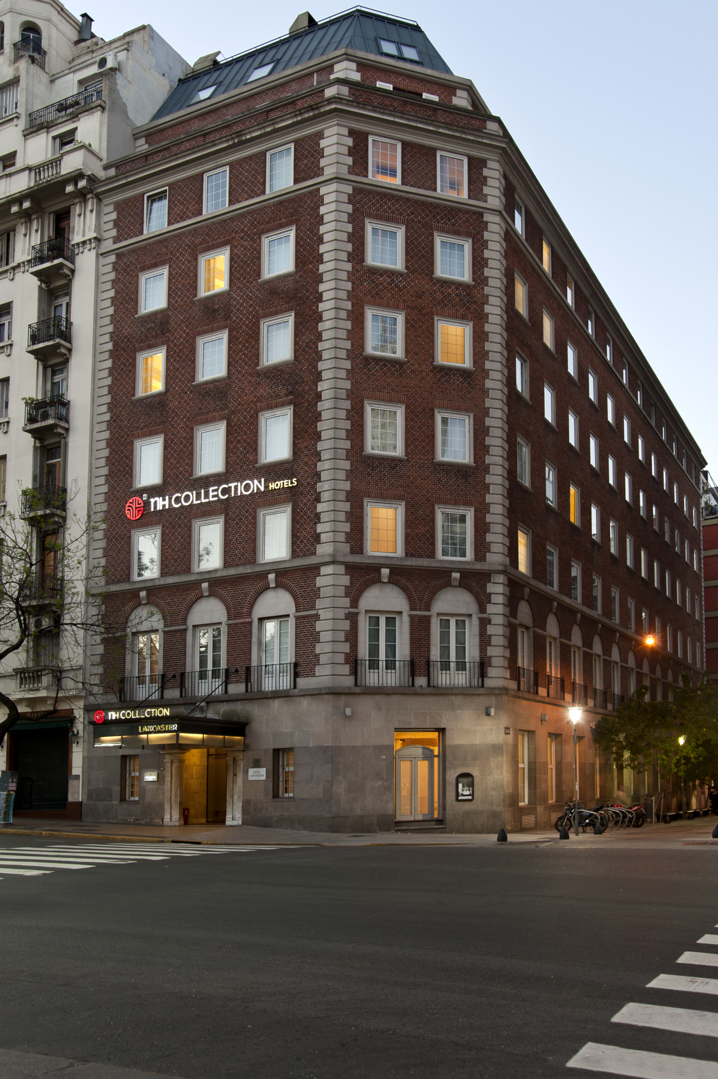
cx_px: 359
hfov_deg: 44.9
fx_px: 869
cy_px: 540
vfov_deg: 63.7
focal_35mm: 29
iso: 200
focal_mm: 29
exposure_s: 1/4
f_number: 8
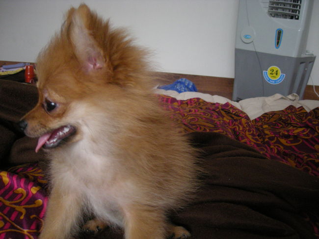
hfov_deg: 52.6
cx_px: 160
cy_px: 120
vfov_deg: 40.7
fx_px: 322
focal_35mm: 35
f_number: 2.8
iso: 303
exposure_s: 1/62.8
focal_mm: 5.7
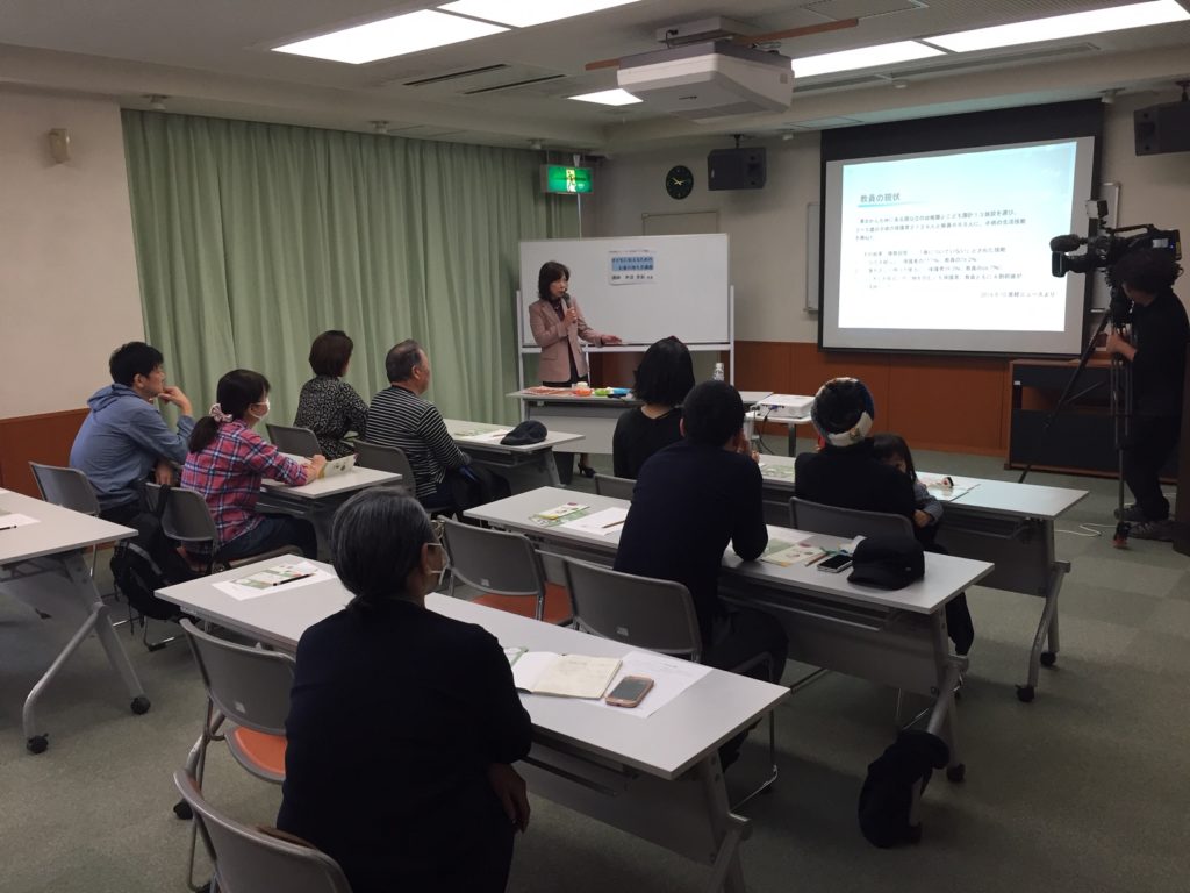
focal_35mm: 29
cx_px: 595
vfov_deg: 48.2
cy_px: 446
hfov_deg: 61.7
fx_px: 997
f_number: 2.2
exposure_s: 1/30
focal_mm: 4.15
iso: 40
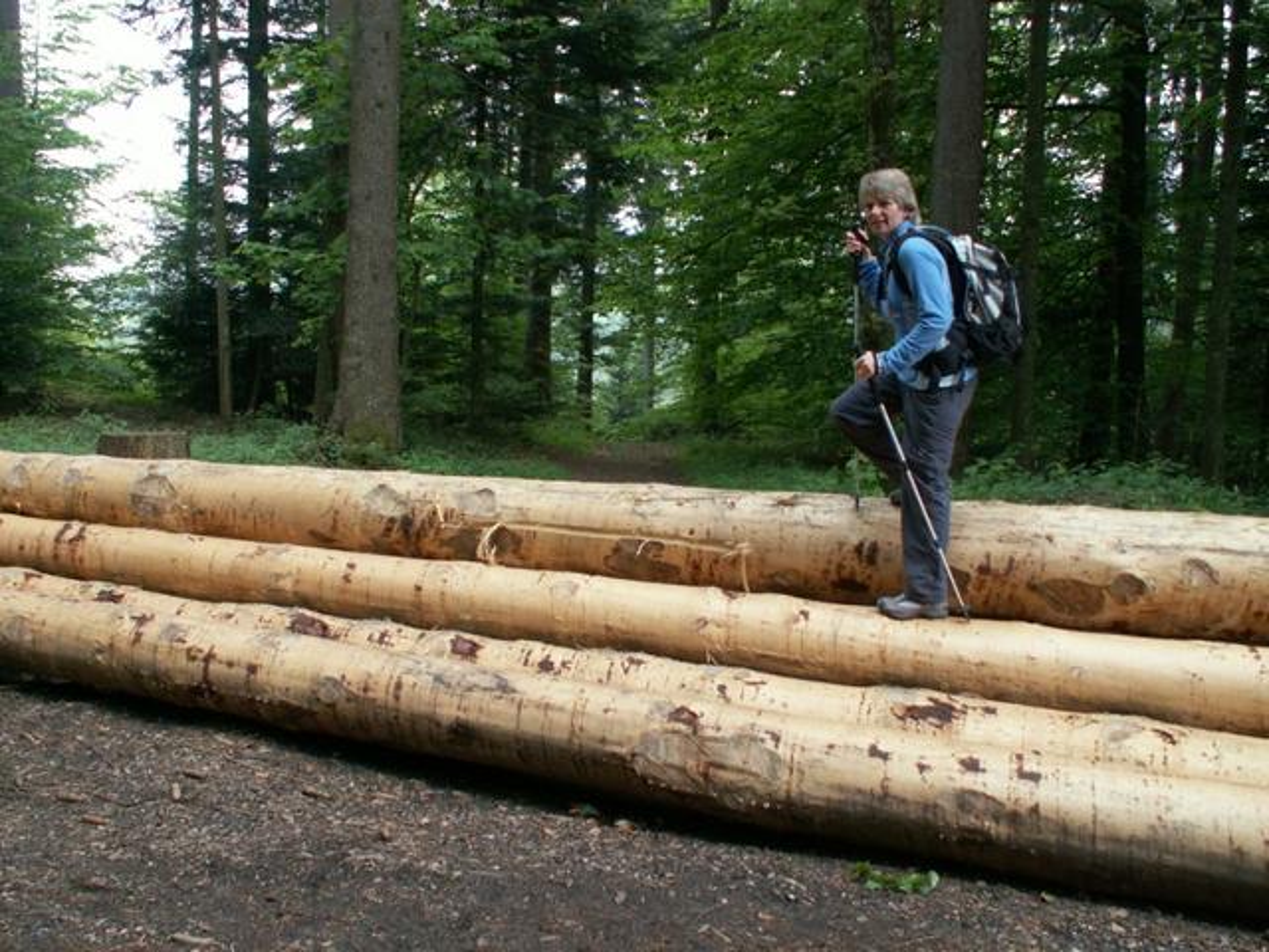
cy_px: 476
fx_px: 1283
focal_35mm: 35
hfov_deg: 52.6
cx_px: 634
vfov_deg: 40.7
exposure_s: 1/40
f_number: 2.8
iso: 80
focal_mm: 5.86
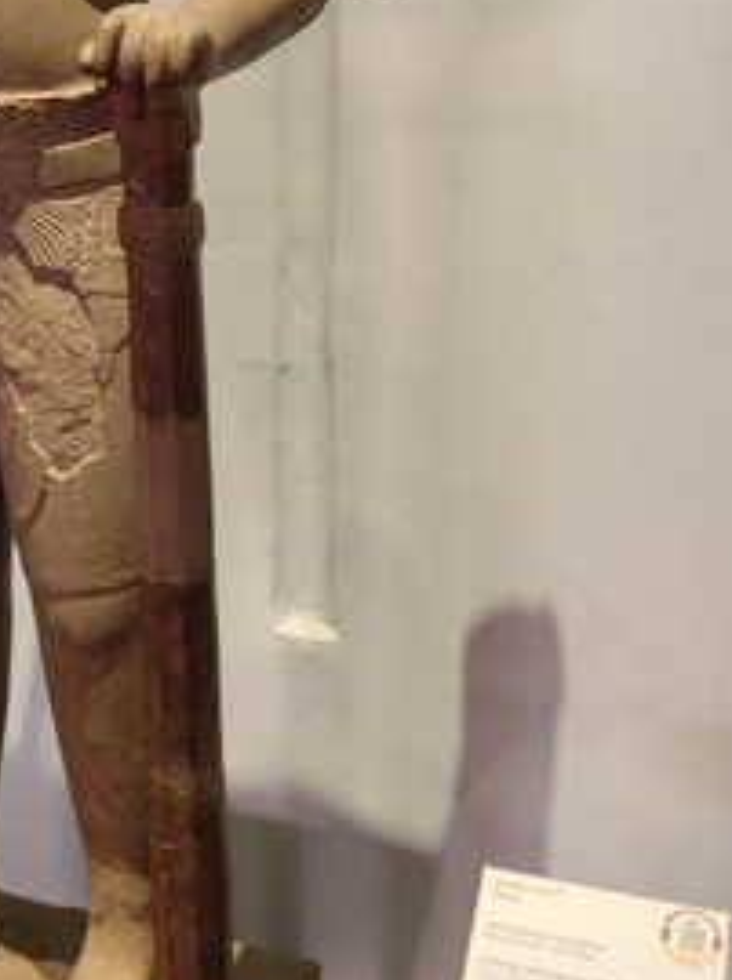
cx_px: 133
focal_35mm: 54
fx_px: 1526
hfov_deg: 26.4
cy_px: 244
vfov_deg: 34.8
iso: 160
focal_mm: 4.22
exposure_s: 1/25
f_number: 1.8
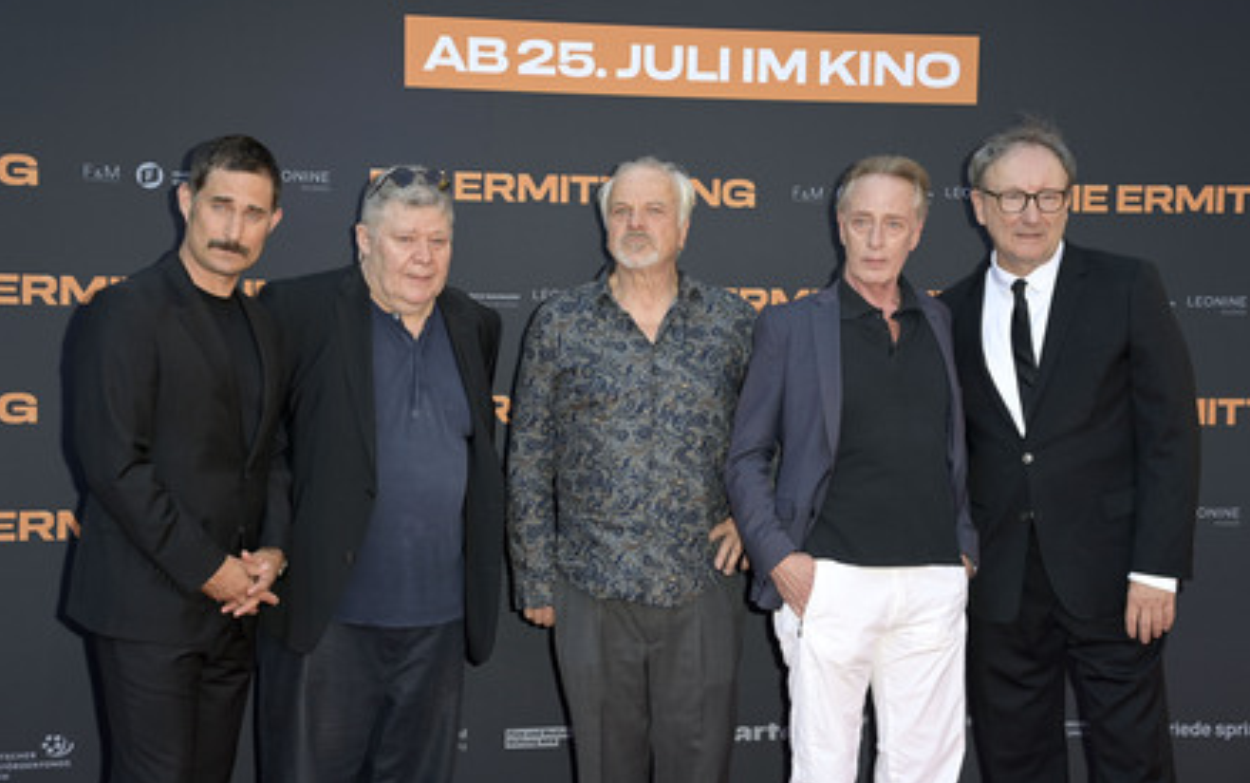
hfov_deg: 29.8
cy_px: 382
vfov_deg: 18.9
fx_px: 2352
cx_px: 639
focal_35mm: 69
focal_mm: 66
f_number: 7.1
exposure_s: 1/250
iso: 640
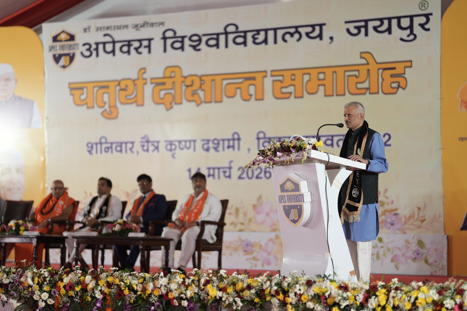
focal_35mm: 85
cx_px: 234
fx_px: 1102
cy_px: 156
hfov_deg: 23.9
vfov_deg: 16.1
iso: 250
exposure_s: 1/200
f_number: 1.4
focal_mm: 85
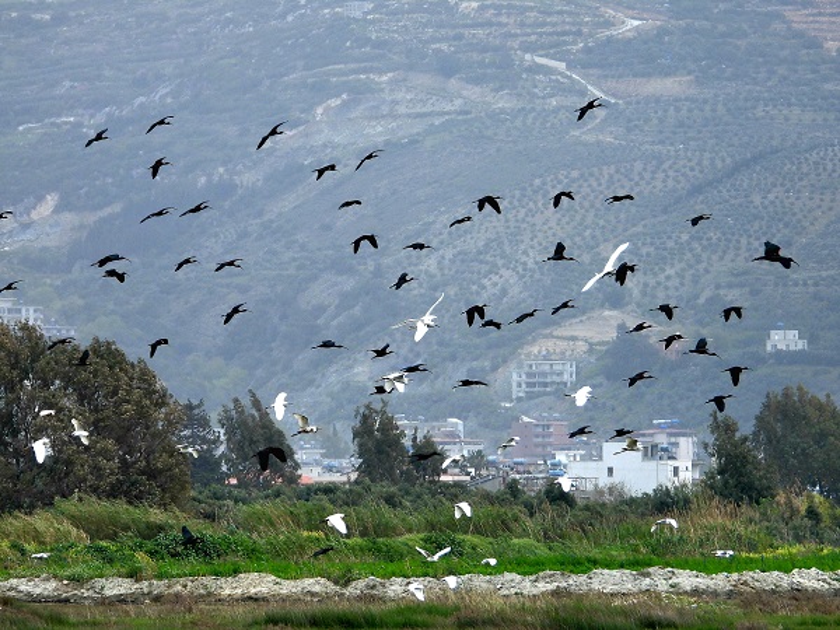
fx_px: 8372
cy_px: 315
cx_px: 420
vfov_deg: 4.3
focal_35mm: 345
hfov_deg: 5.7
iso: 100
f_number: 4.5
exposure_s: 1/667
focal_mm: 62.1
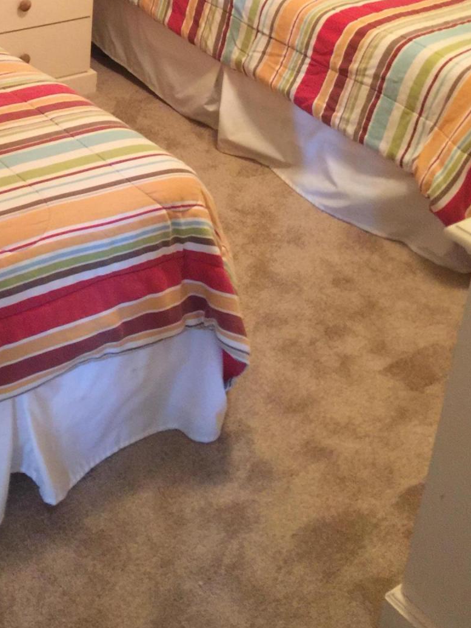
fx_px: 1016
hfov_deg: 25.4
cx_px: 64
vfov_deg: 32.5
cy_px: 53
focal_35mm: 56
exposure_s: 1/4
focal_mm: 4.15
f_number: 2.2
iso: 100
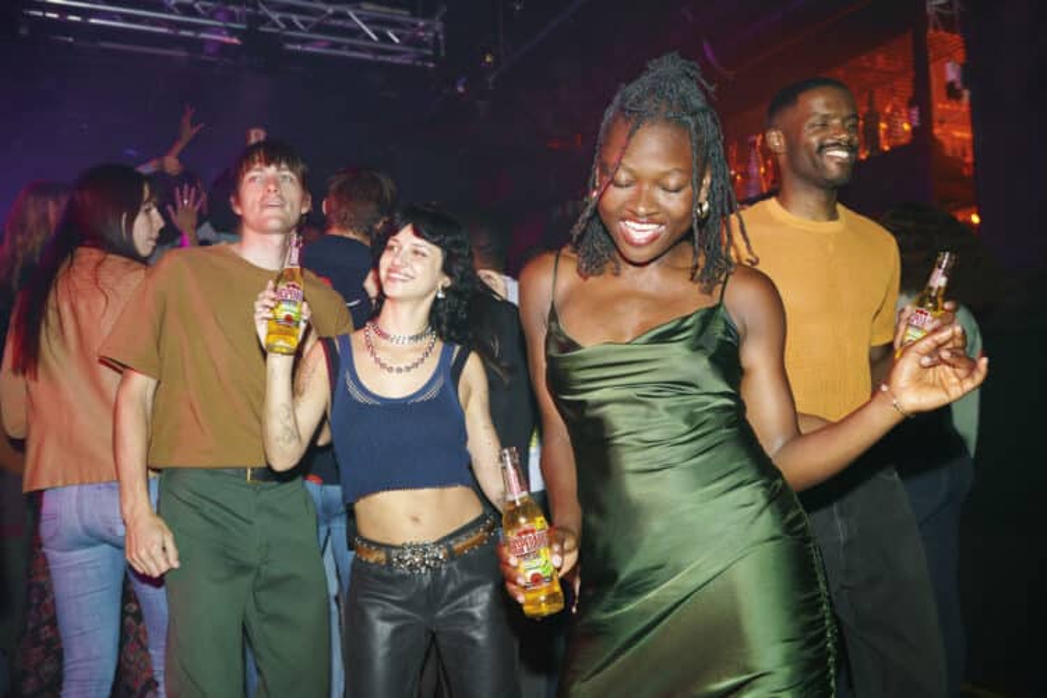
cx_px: 524
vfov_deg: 38.9
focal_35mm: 34
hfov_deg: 55.8
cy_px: 349
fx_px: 989
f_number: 5
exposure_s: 1/40
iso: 640
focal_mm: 34
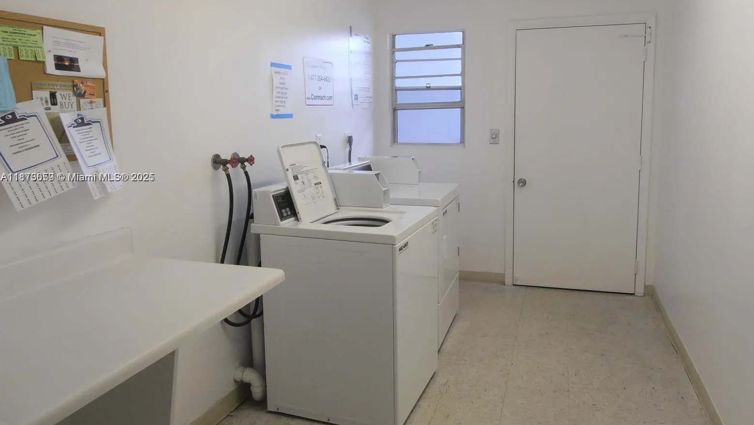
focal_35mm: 27
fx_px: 540
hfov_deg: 69.8
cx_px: 388
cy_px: 178
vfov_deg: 42.8
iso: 80
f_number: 3
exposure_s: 1/60
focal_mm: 4.2
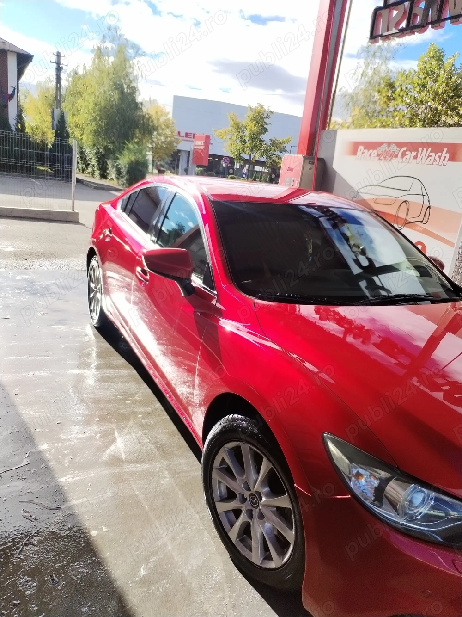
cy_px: 308
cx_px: 231
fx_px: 516
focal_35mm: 29
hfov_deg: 48.2
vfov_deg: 61.7
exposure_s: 1/982
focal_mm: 4.75
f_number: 1.8
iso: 100
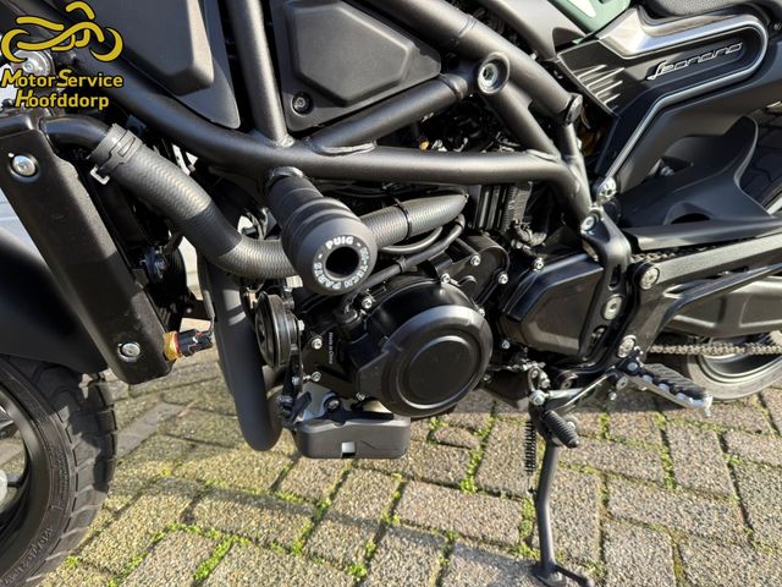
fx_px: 542
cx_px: 391
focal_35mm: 24
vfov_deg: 56.8
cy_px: 294
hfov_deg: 71.6
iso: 80
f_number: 1.78
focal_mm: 6.76
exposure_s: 1/374
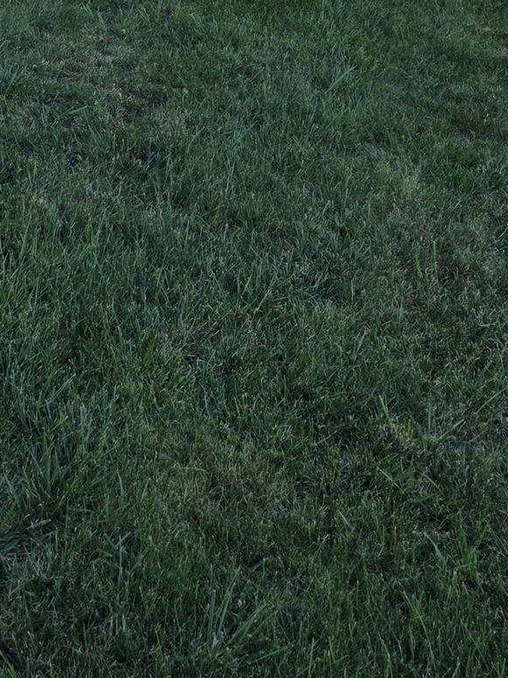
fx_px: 1331
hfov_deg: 20.9
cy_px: -194
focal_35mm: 68
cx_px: 9
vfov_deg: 24.9
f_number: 1.7
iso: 80
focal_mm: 6.25
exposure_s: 1/2352
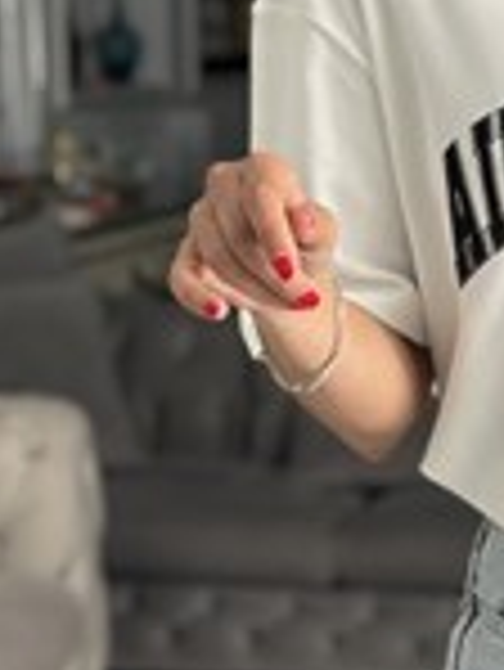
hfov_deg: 9.0
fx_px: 3160
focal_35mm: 163
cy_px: 184
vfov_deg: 12.1
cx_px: 657
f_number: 1.78
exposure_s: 1/100
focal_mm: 6.86
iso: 160
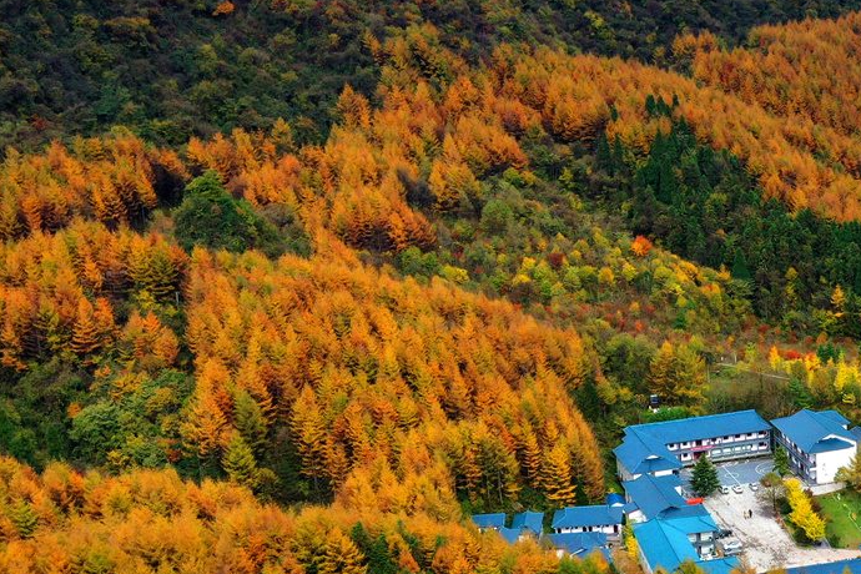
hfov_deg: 25.8
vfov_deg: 18.6
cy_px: 383
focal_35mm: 73
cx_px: 921
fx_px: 1746
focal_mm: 10.26
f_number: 5.6
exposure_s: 1/320
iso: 100
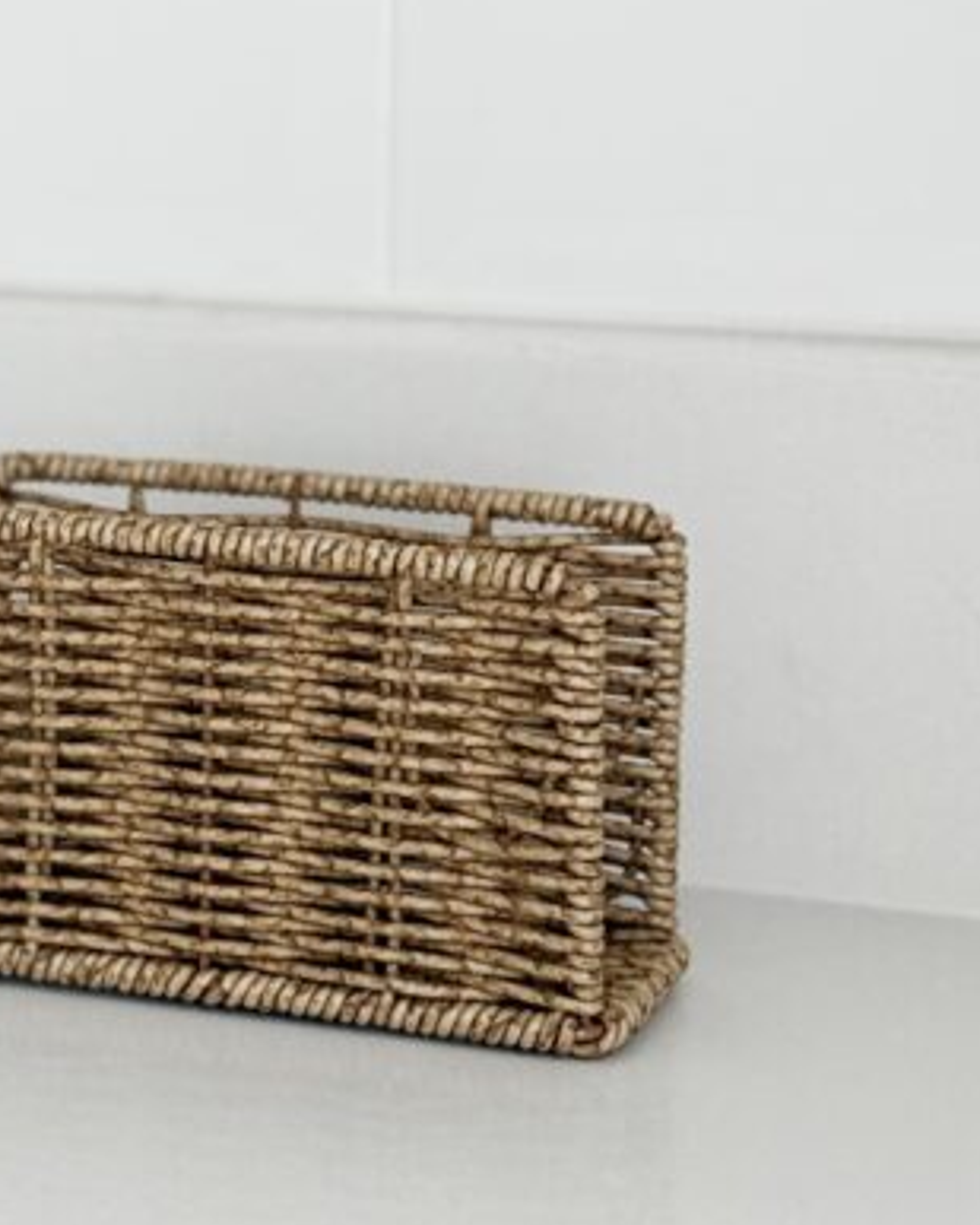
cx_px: 155
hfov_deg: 15.7
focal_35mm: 97
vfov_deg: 19.7
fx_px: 3515
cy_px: 413
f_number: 1.78
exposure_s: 1/40
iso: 500
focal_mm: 6.76
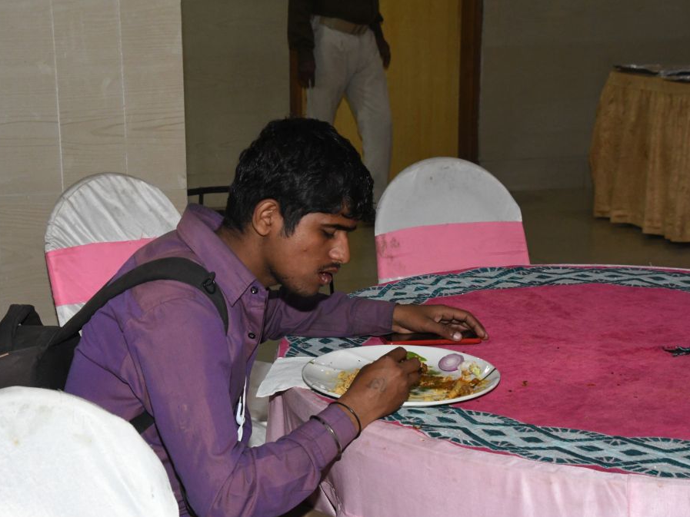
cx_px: 313
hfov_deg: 24.7
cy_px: 262
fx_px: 1575
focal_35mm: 79
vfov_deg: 18.7
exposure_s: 1/60
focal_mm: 48
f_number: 10
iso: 3200
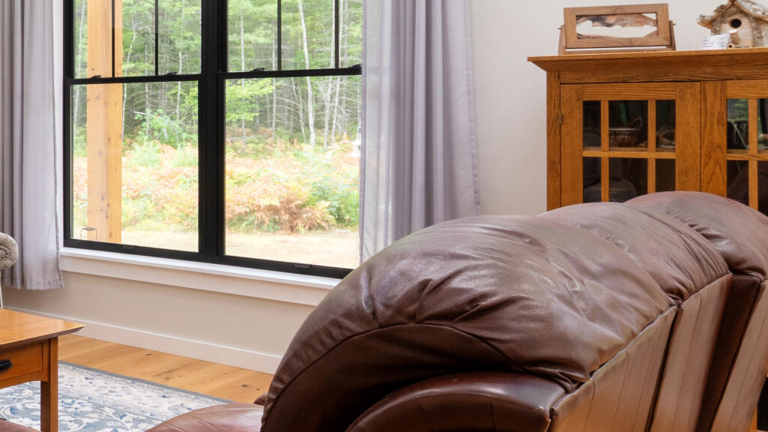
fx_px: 937
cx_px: -219
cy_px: 142
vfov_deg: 25.8
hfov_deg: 33.3
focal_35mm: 46
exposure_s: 1/1.25
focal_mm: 15
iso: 320
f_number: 11
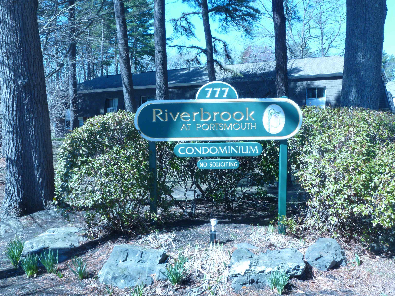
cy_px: 148
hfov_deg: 51.4
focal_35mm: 36
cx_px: 198
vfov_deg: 39.7
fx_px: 411
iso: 100
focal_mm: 6.4
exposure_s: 1/60
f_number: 6.3
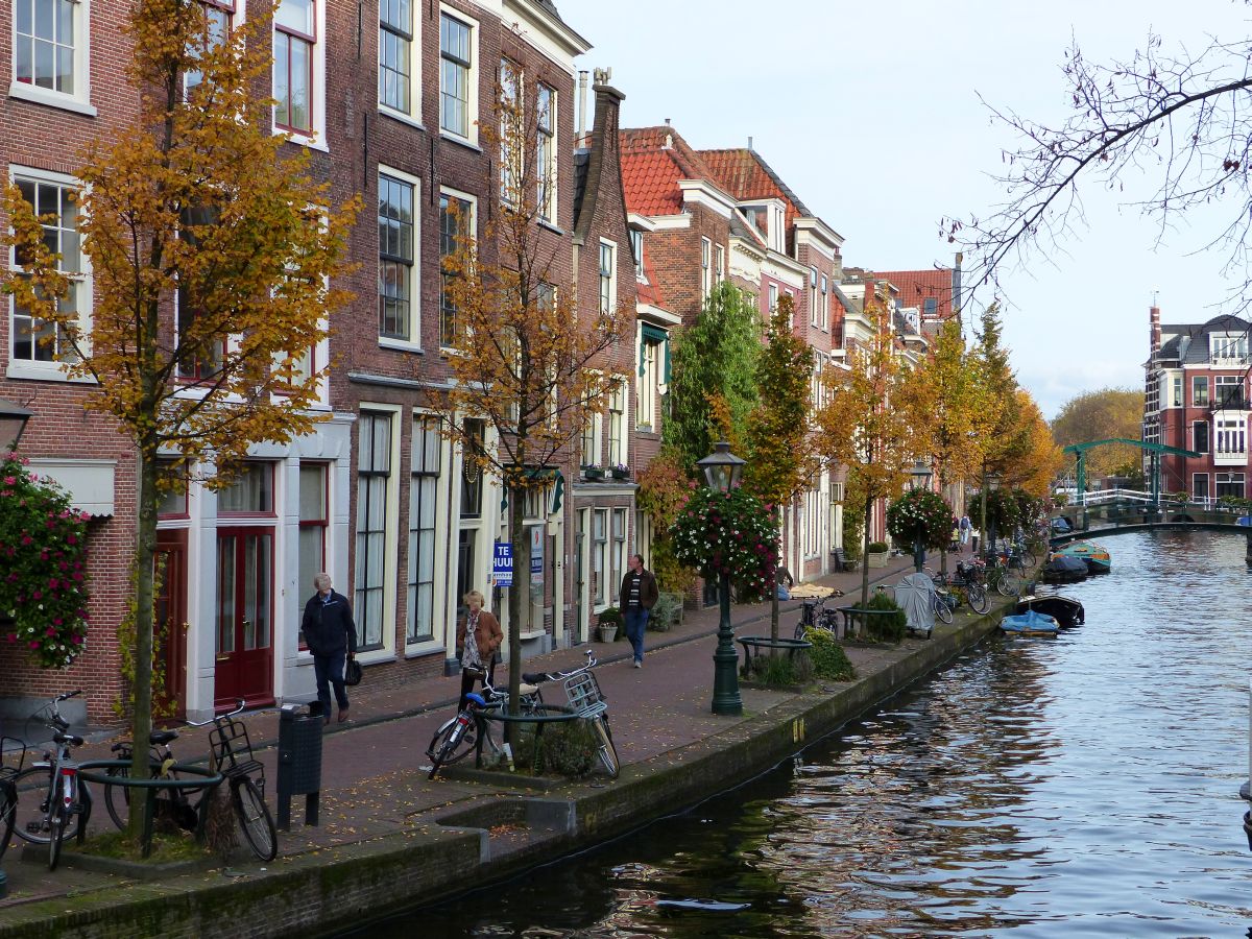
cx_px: 626
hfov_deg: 31.7
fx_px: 2206
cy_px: 470
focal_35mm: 61
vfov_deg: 24.0
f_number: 4
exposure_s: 1/400
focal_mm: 10.9
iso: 160
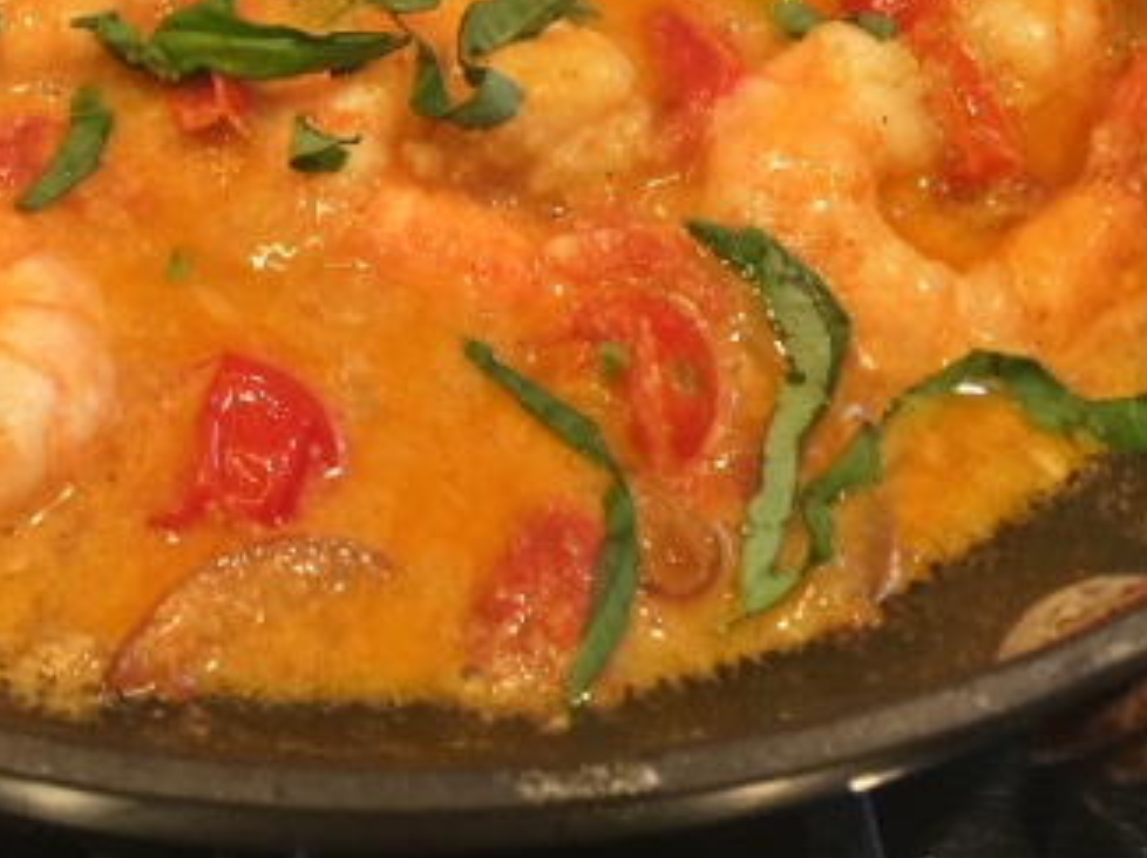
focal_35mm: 57
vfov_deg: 24.6
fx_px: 1887
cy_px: 32
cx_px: 267
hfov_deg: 33.1
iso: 50
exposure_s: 1/15
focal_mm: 4.15
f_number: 2.2
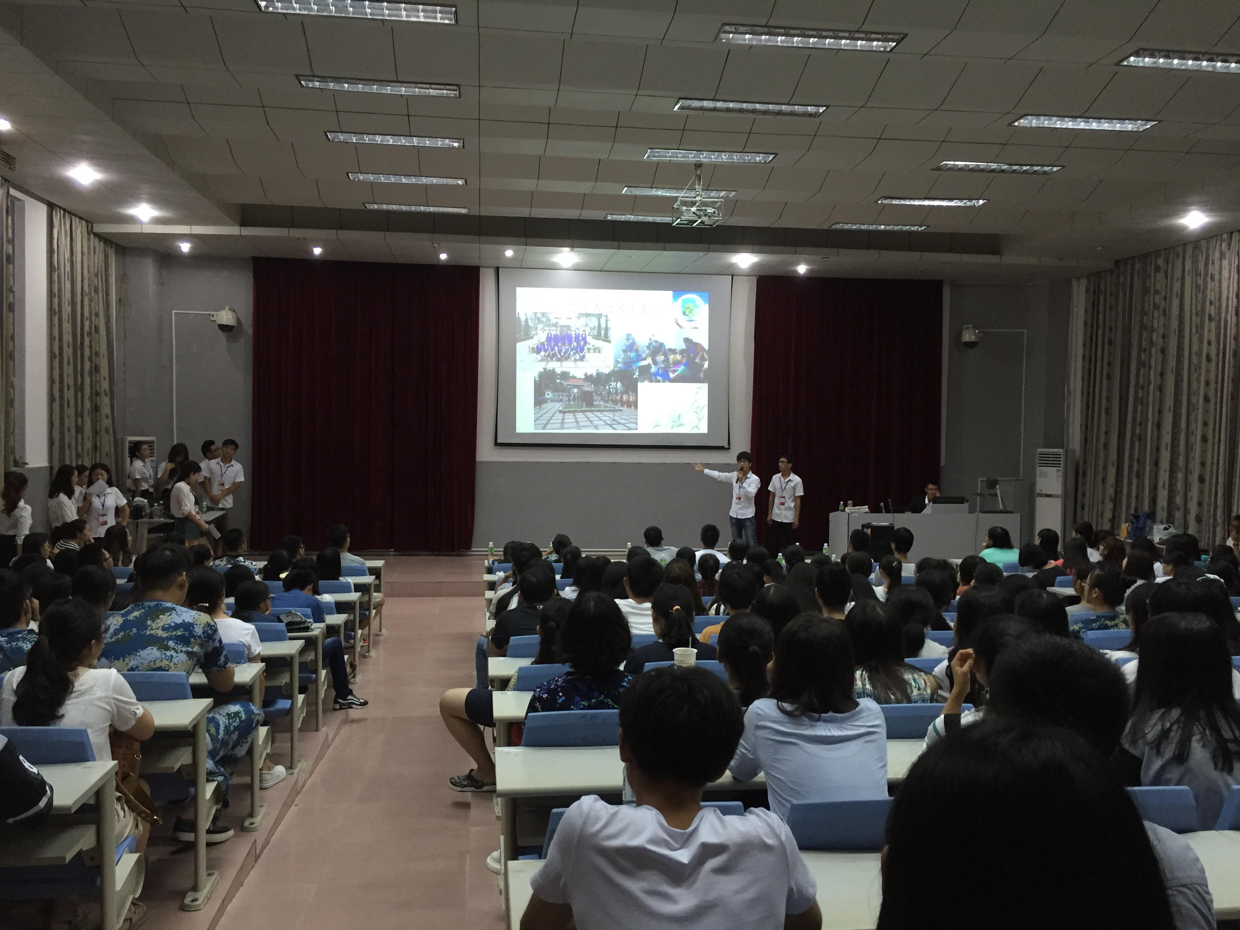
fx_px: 1039
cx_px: 620
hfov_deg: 61.7
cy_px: 465
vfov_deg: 48.2
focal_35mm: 29
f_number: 2.2
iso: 160
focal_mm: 4.15
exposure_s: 1/33
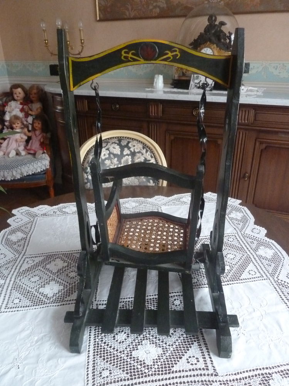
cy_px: 193
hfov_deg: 54.9
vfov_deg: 69.4
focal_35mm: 25
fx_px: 278
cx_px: 144
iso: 800
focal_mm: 4.1
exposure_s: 1/15
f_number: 3.3
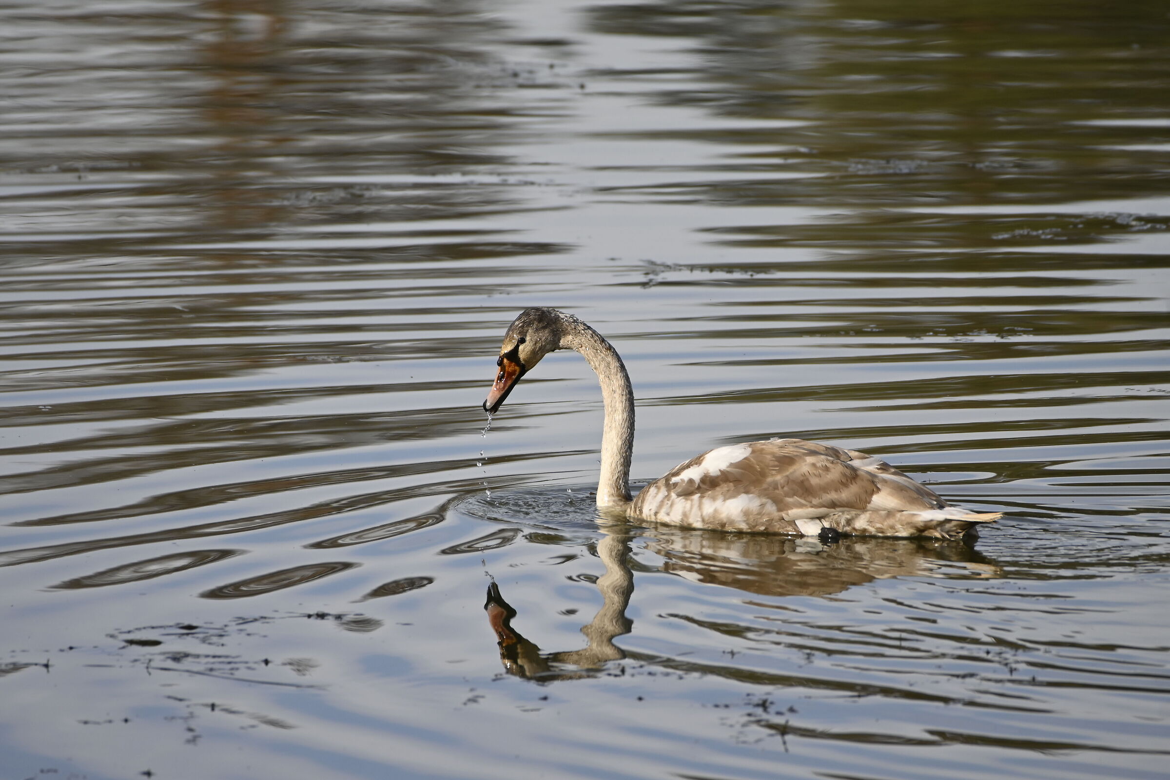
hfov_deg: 2.7
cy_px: 390
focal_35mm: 750
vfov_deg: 1.8
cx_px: 585
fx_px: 24373
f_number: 5.6
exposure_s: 1/1000
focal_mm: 500
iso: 200
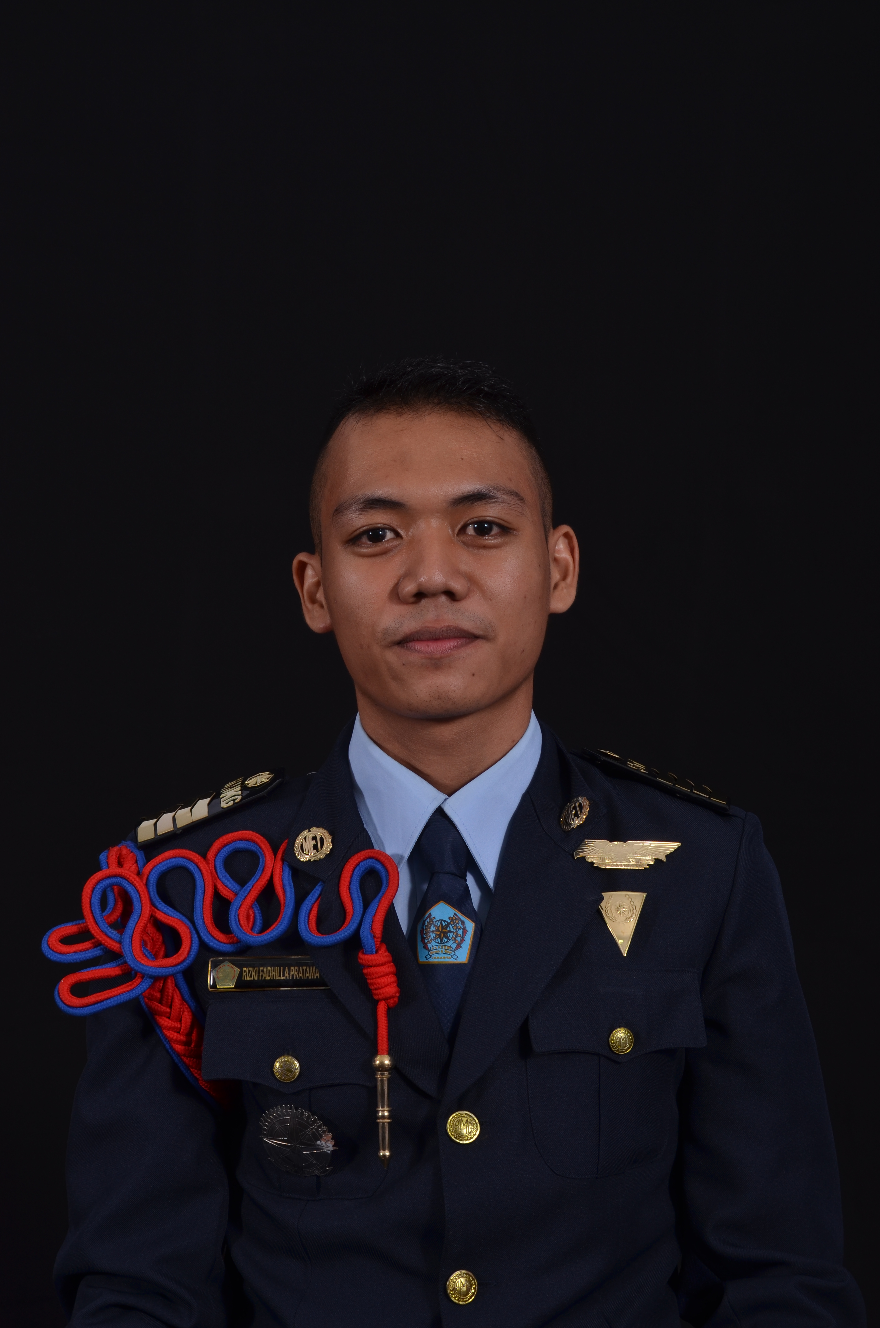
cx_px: 440
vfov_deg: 27.0
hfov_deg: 18.1
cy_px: 664
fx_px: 2762
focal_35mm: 75
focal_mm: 50
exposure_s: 1/100
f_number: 9
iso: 160
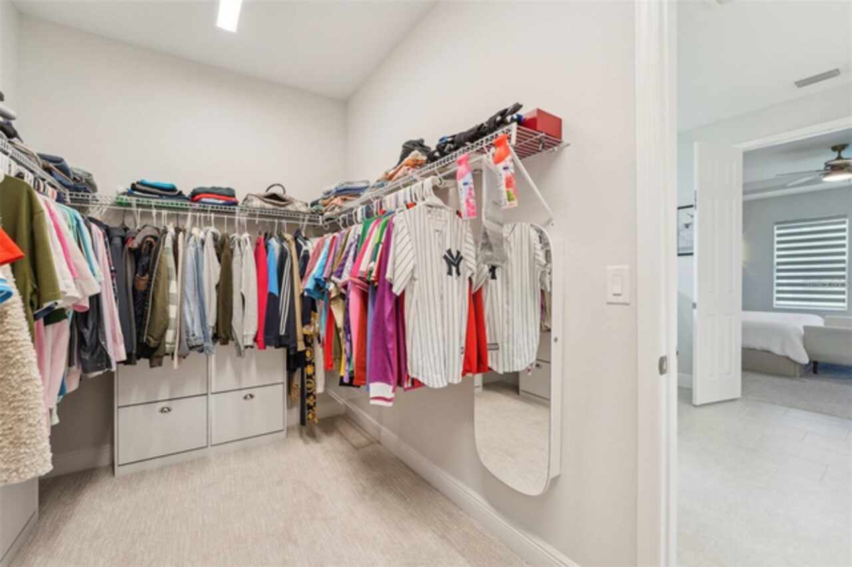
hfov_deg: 104.3
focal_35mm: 14
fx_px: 331
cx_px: 426
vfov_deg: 81.1
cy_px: 284
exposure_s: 1/10
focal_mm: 14
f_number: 8
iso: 200
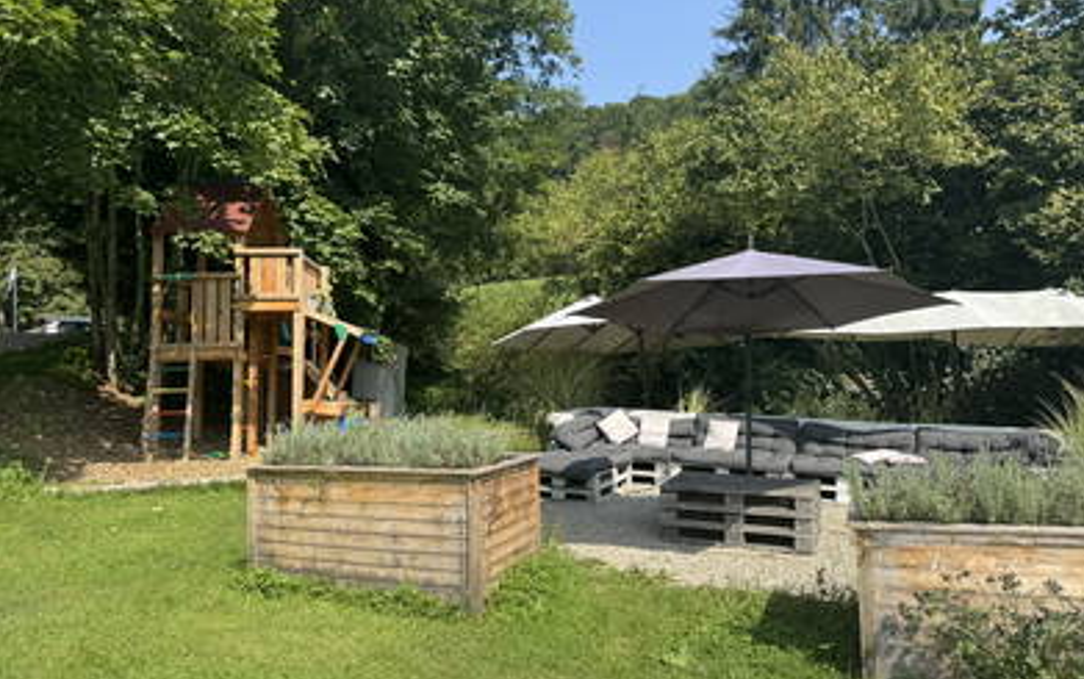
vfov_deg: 47.6
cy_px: 319
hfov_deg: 70.4
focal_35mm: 26
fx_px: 769
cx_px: 552
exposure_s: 1/2252
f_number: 1.78
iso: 80
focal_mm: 6.76
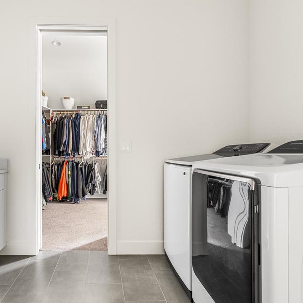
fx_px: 208
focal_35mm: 21
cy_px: 153
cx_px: 104
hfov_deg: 70.3
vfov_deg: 72.1
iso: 500
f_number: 8
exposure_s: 30
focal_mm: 16
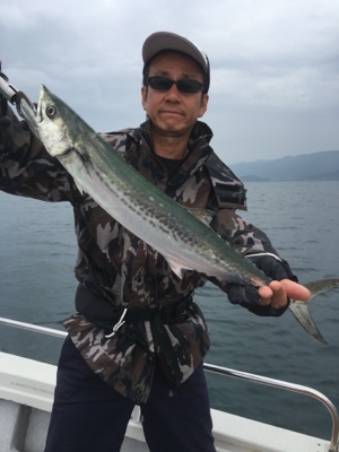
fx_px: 379
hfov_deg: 48.2
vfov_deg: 61.7
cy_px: 226
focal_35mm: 29
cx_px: 170
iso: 25
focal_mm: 4.15
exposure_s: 1/553
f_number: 2.2
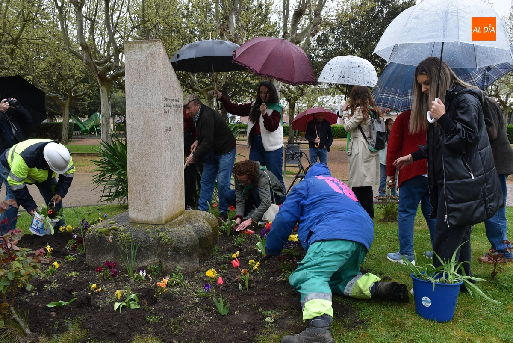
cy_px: 172
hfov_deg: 61.9
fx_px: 428
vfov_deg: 43.7
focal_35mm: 30
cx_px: 256
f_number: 6.3
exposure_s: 1/160
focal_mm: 20
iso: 400
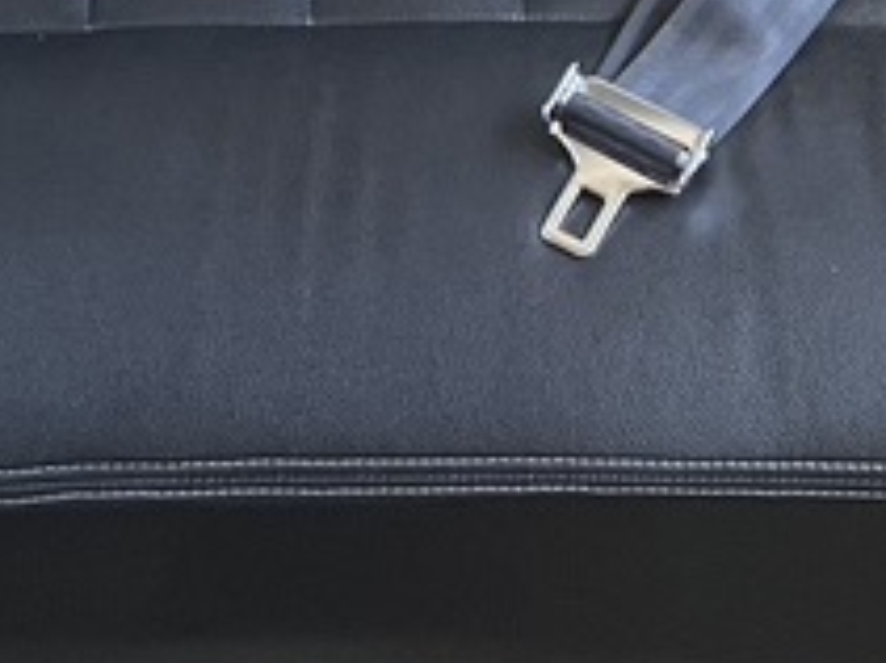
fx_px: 3223
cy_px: -827
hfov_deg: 15.6
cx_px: 386
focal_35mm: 126
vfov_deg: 10.4
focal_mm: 5.1
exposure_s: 1/60
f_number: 1.6
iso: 320
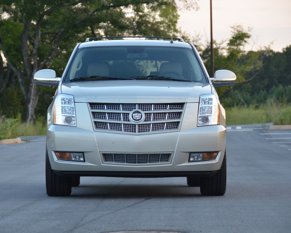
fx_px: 1538
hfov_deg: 10.8
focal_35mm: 179
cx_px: 135
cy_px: 116
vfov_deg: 8.7
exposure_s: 1/400
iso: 1600
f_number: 5.3
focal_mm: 105
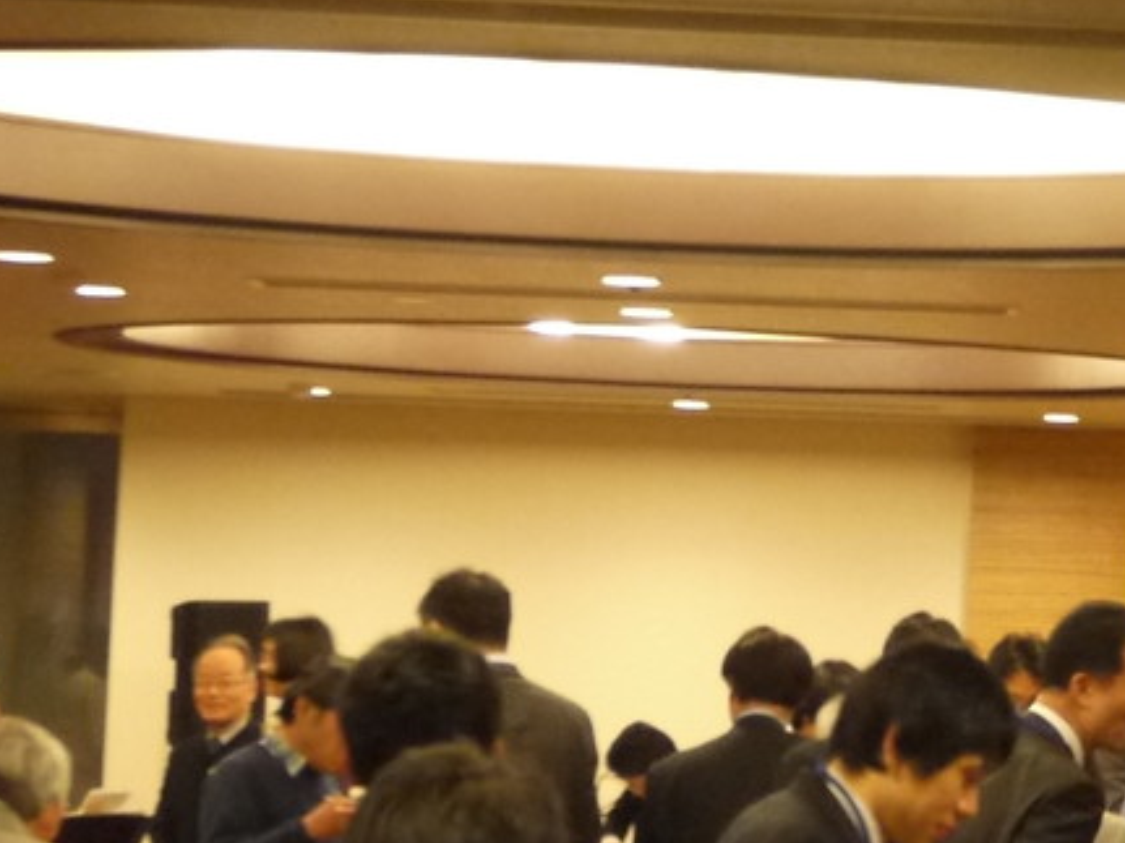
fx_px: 4581
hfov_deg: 13.6
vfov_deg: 10.5
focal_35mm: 141
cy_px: 221
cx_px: 1396
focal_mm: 18
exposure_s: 1/25
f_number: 4.2
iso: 800
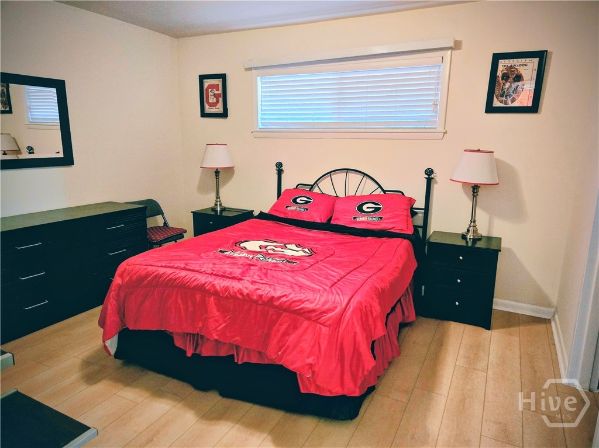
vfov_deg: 58.8
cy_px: 224
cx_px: 300
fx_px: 398
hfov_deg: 74.0
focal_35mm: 23
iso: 1000
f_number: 1.8
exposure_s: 1/60.2
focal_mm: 5.4
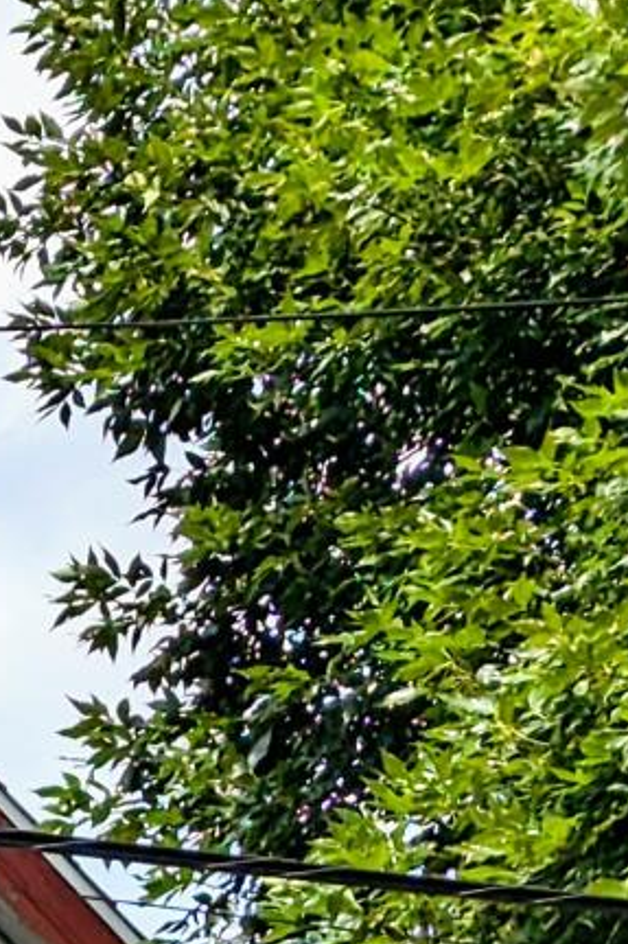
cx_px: -868
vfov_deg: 8.3
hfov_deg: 5.7
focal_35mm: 232
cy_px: 2039
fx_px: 6075
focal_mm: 6.81
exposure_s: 1/3623
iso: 49
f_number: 1.85
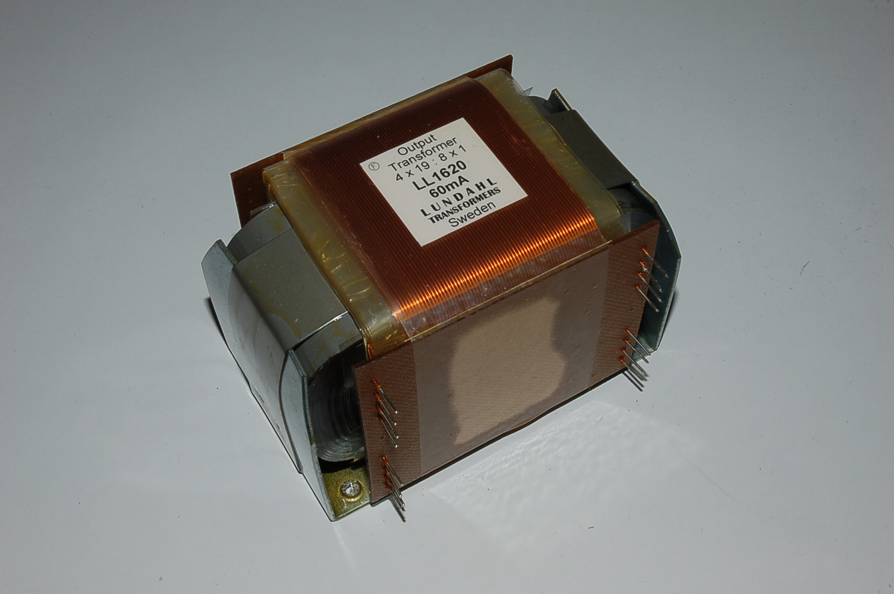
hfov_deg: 35.1
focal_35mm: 57
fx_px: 1414
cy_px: 297
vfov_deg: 23.7
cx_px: 447
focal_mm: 38
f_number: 22
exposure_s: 1/60
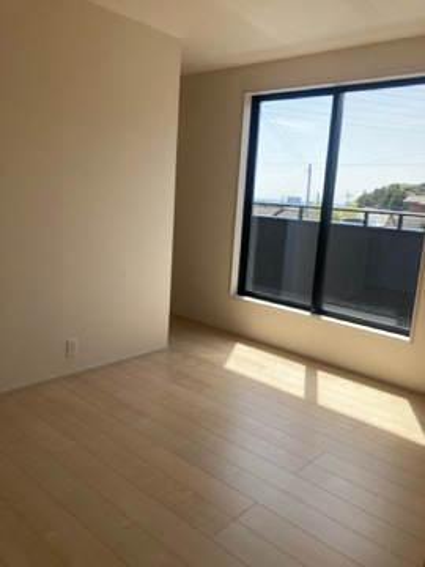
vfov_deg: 63.4
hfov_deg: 49.7
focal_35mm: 28
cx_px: 212
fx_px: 458
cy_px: 284
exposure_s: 1/430
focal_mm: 3.99
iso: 20
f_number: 1.8
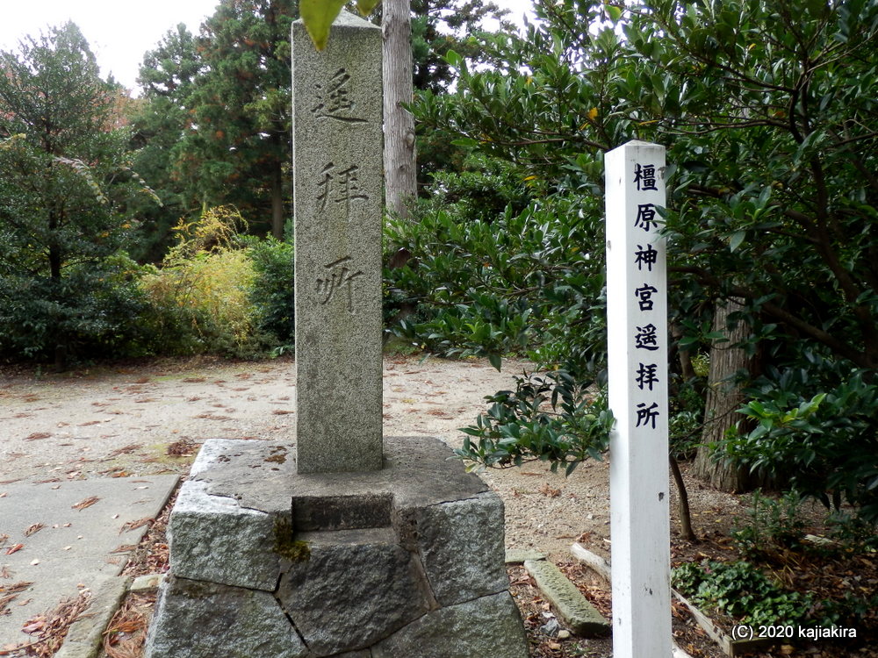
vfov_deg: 51.4
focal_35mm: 27
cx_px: 439
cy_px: 329
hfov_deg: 65.3
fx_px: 685
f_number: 3.2
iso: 100
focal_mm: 5
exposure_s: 1/125
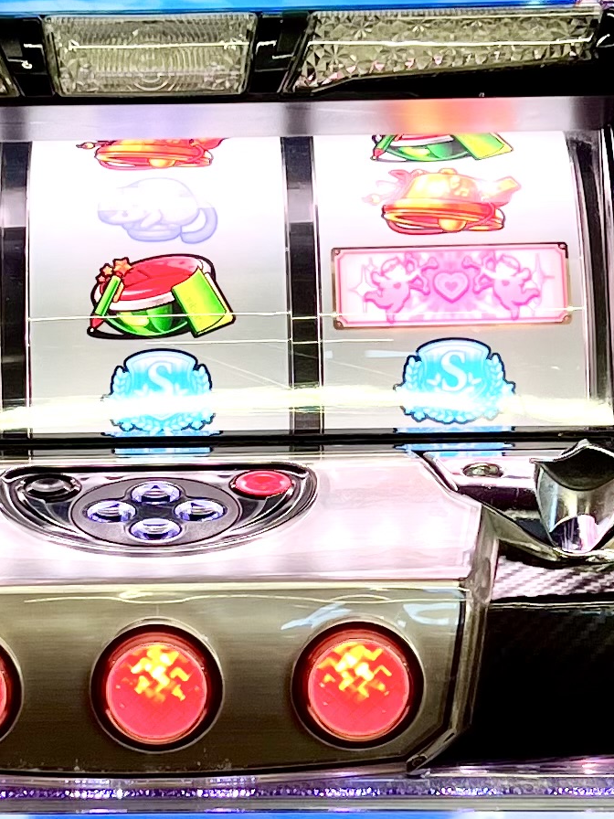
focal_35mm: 117
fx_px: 2767
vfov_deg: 16.8
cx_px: 138
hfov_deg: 12.6
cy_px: 414
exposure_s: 1/109
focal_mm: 5.7
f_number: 1.5
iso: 50
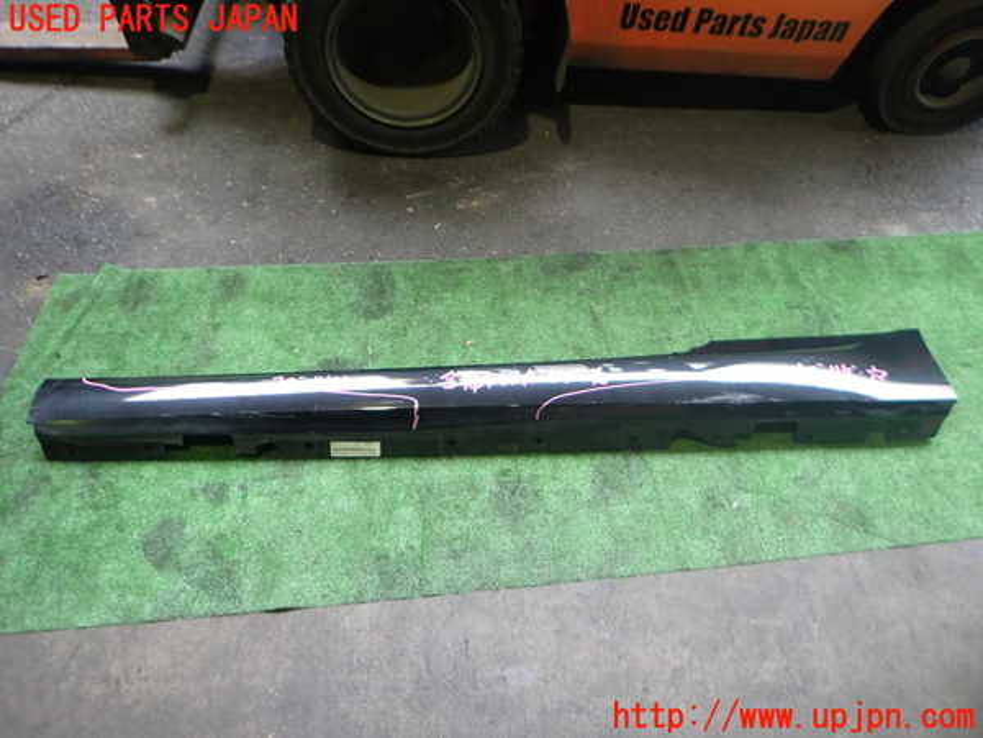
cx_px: 492
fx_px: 710
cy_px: 369
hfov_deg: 69.4
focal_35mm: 25
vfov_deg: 54.9
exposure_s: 1/40
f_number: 2
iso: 200
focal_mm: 4.5
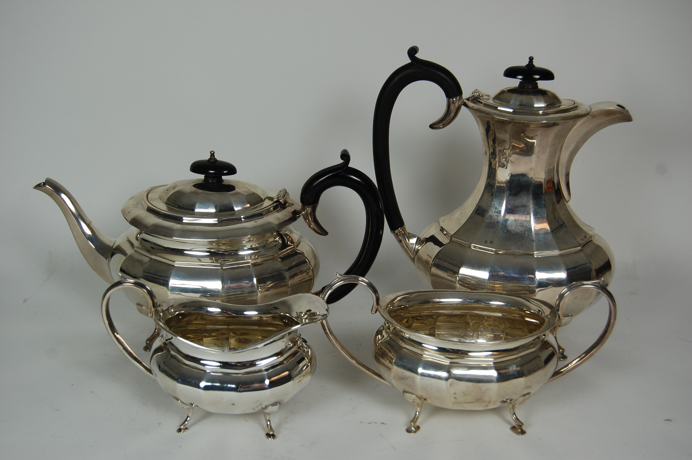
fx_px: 893
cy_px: 230
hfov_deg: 42.4
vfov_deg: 28.9
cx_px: 346
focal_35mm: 46
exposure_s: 1/125
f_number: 5.6
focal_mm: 31
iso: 220
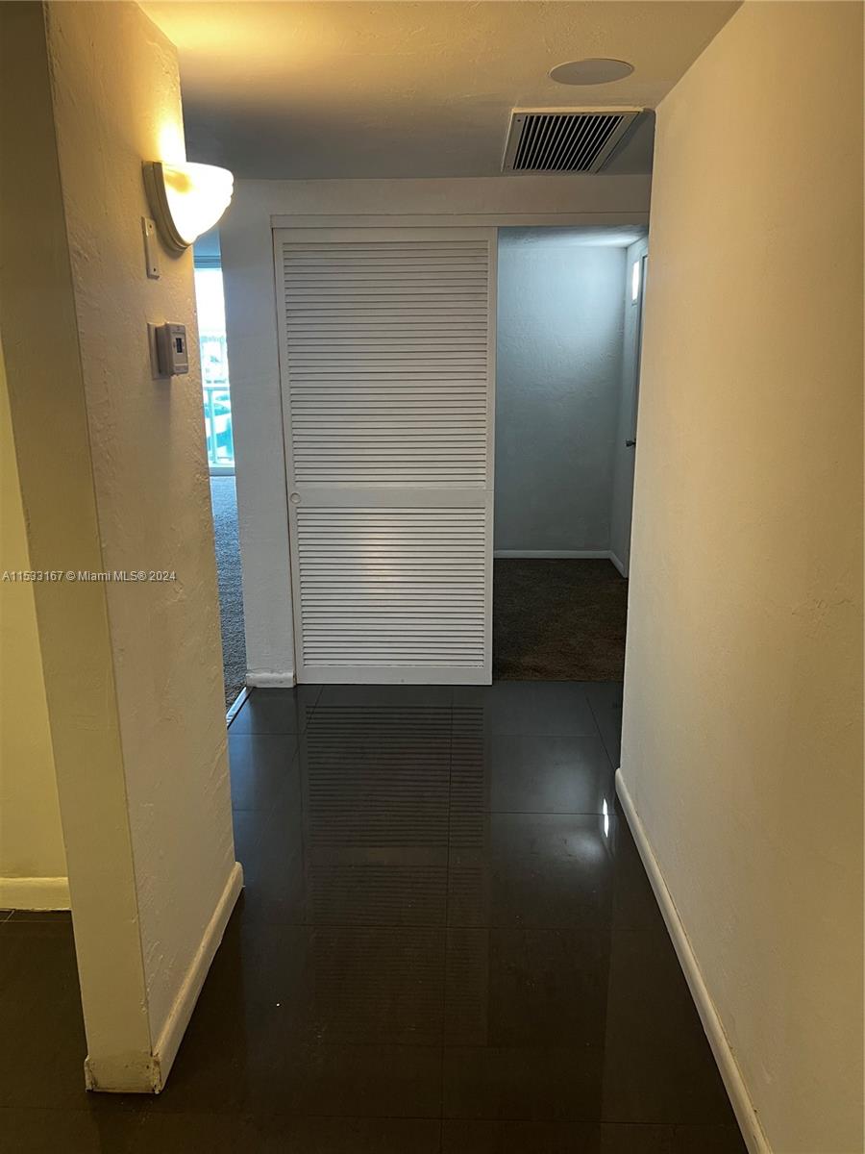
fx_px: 866
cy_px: 577
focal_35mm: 26
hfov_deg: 53.1
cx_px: 432
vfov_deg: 67.3
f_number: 1.5
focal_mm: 5.7
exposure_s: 1/60
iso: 125
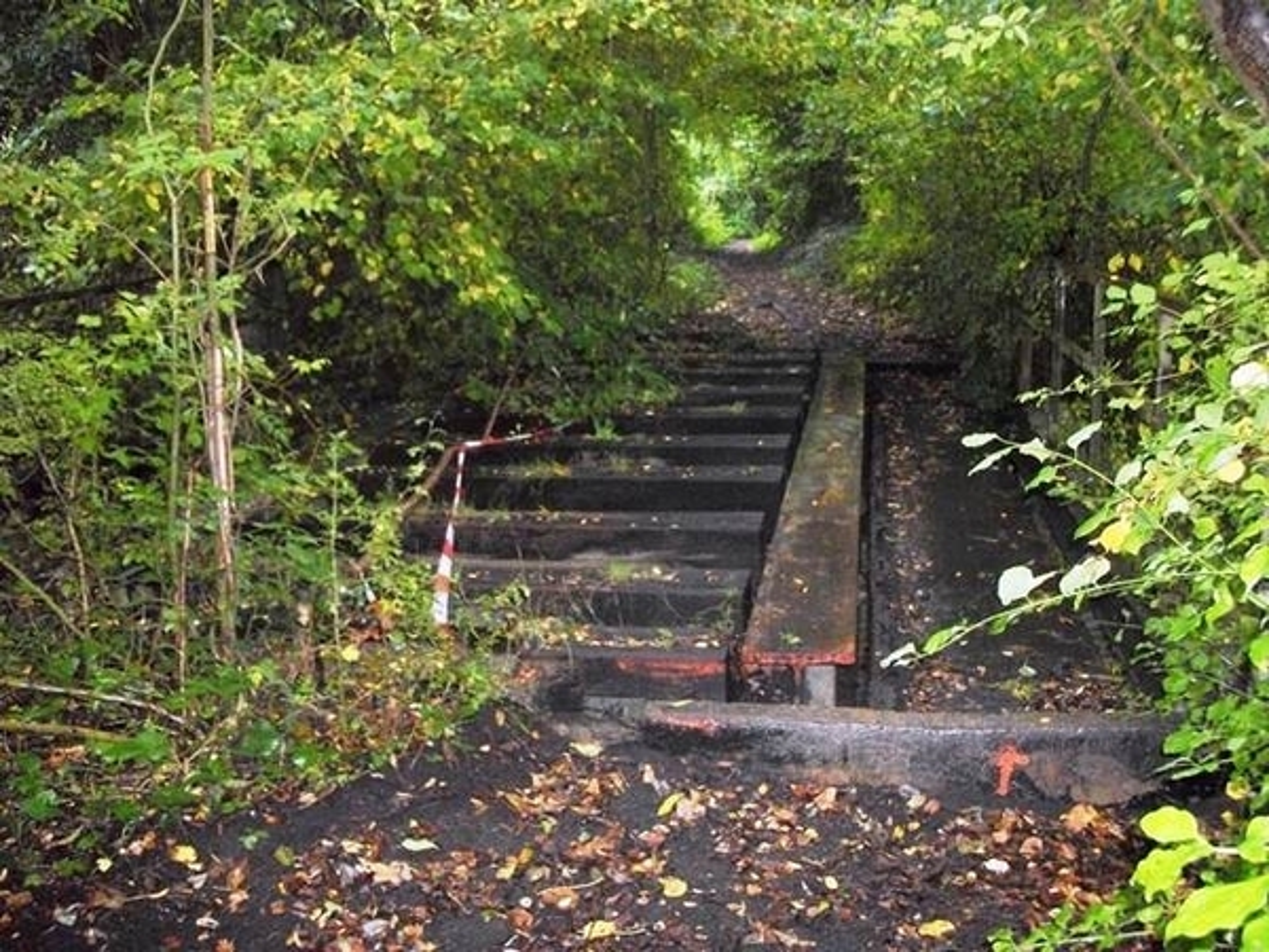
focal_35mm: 32
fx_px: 1173
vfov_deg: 44.2
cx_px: 634
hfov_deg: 56.8
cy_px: 476
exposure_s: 1/125
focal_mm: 5.7
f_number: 2.9
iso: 640
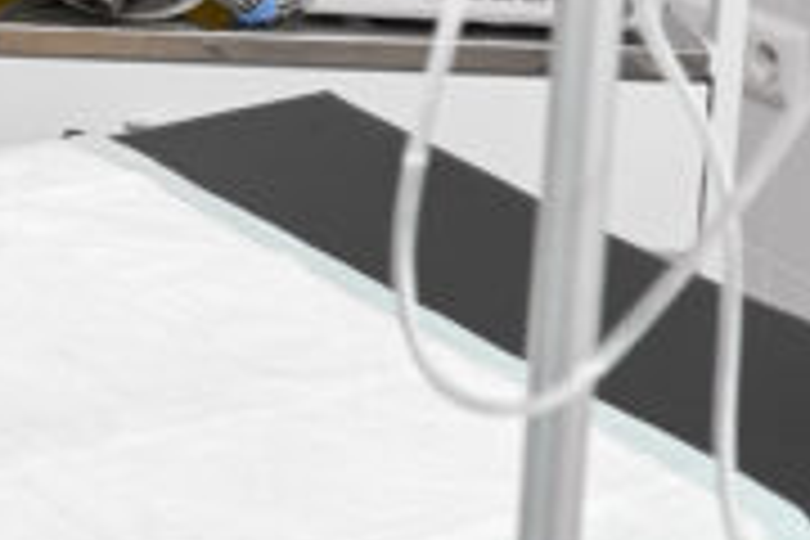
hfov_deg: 10.7
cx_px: -1238
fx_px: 3577
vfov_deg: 8.0
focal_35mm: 159
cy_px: -736
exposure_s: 1/160
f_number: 7.1
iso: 640
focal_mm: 28
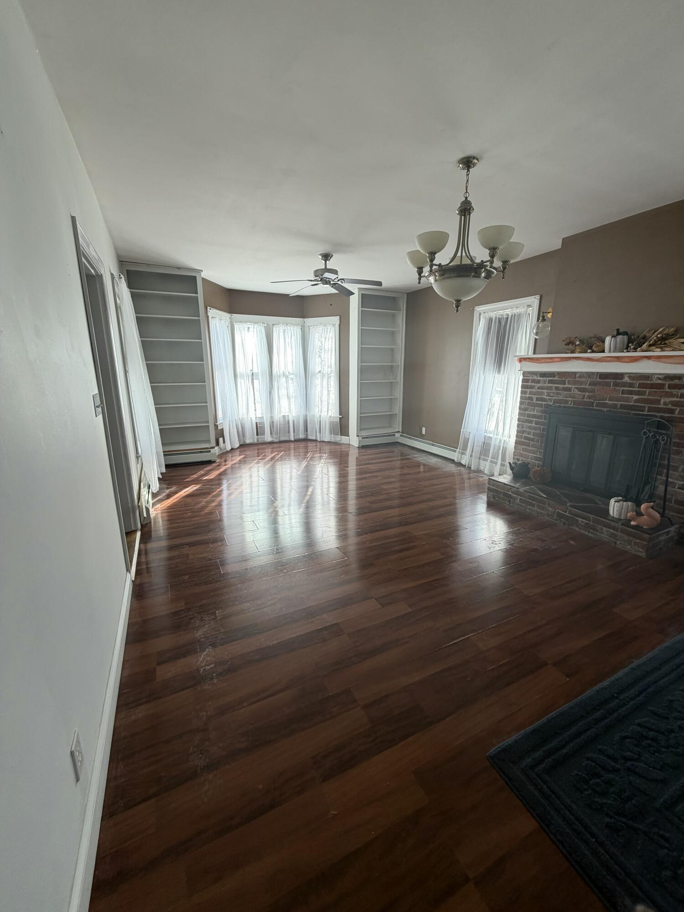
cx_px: 342
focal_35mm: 14
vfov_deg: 102.1
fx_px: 369
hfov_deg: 85.7
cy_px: 456
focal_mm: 2.22
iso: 80
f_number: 2.2
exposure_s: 1/121
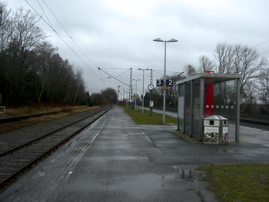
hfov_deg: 49.0
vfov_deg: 37.7
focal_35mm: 38
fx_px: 295
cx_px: 134
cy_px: 101
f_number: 2.8
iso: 80
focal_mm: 7.9
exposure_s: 1/200
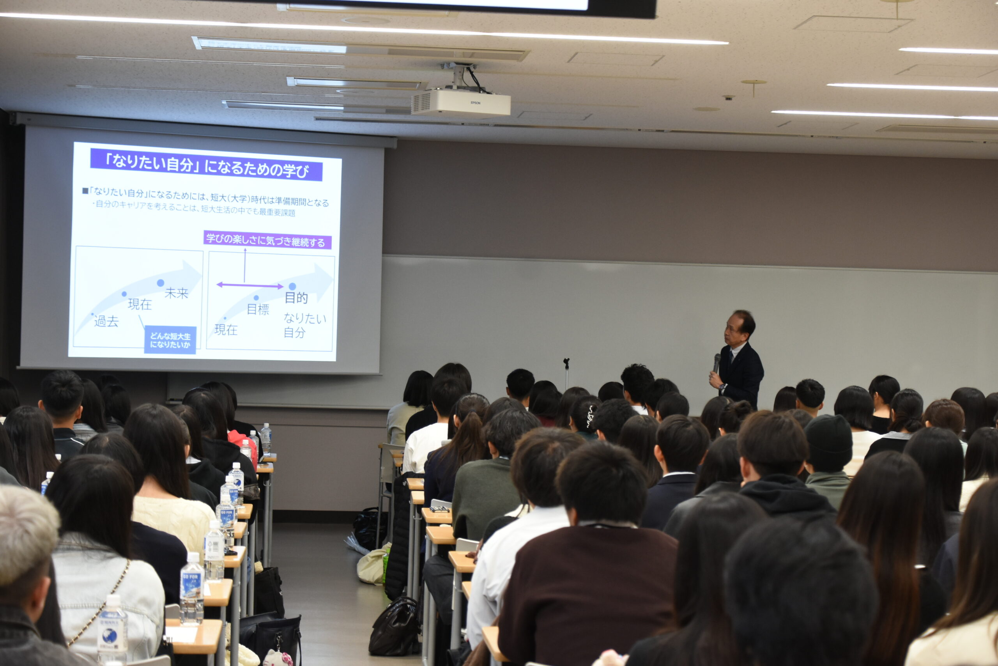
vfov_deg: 18.2
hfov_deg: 27.0
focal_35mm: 75
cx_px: 499
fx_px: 2080
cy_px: 333
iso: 1000
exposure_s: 1/80
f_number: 4.8
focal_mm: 50
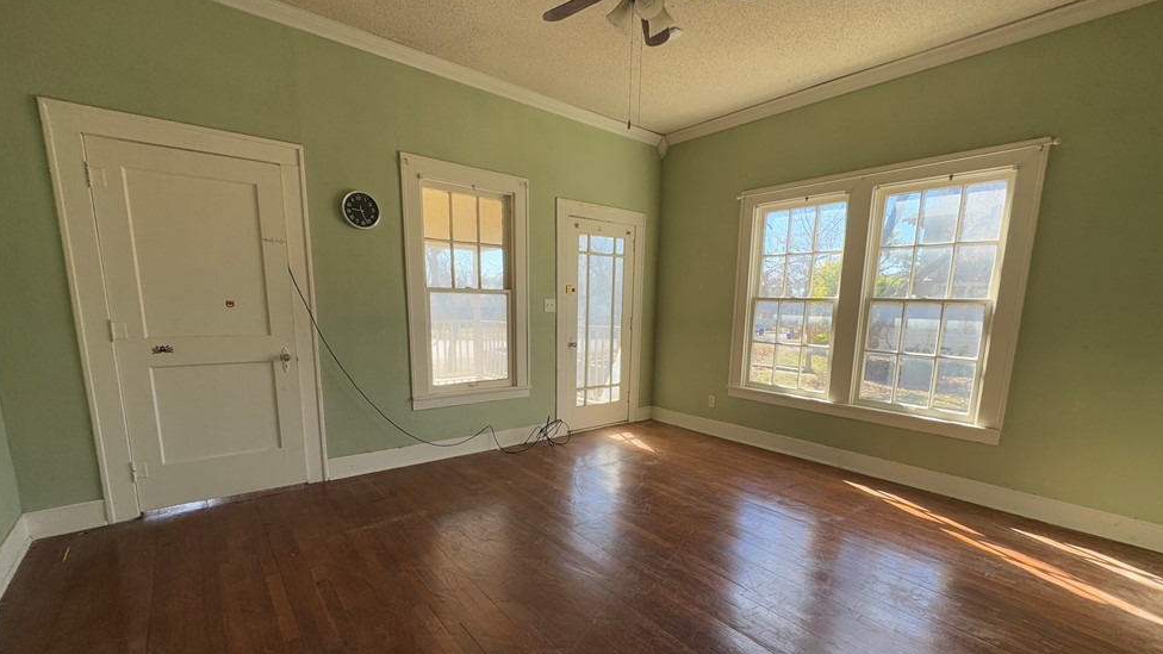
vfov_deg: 66.5
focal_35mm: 16
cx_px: 585
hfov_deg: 99.4
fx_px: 493
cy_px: 390
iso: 40
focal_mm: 2.22
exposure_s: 1/174
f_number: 2.2
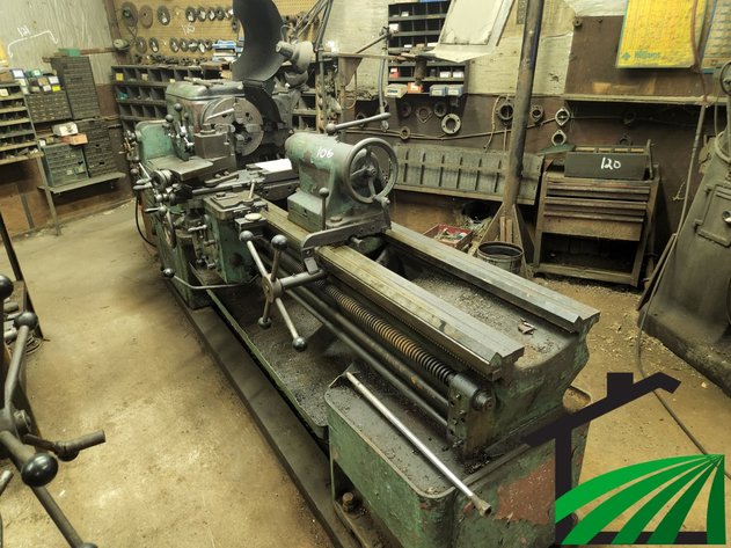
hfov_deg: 73.9
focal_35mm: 23
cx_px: 366
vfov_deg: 58.9
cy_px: 274
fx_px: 486
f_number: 1.8
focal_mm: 5.4
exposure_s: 1/40
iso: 640
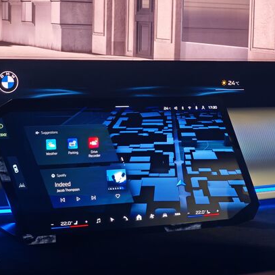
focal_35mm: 89
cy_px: 137
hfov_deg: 19.5
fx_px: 800
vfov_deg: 19.5
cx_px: 127
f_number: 1.8
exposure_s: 1/120
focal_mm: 12.28
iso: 400
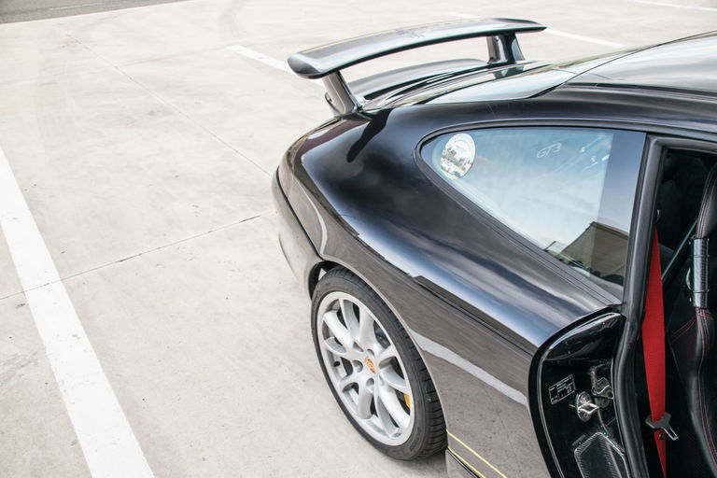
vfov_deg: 43.6
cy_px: 239
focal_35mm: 30
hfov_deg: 61.9
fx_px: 597
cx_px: 358
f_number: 6.3
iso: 400
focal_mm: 20
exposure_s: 1/160
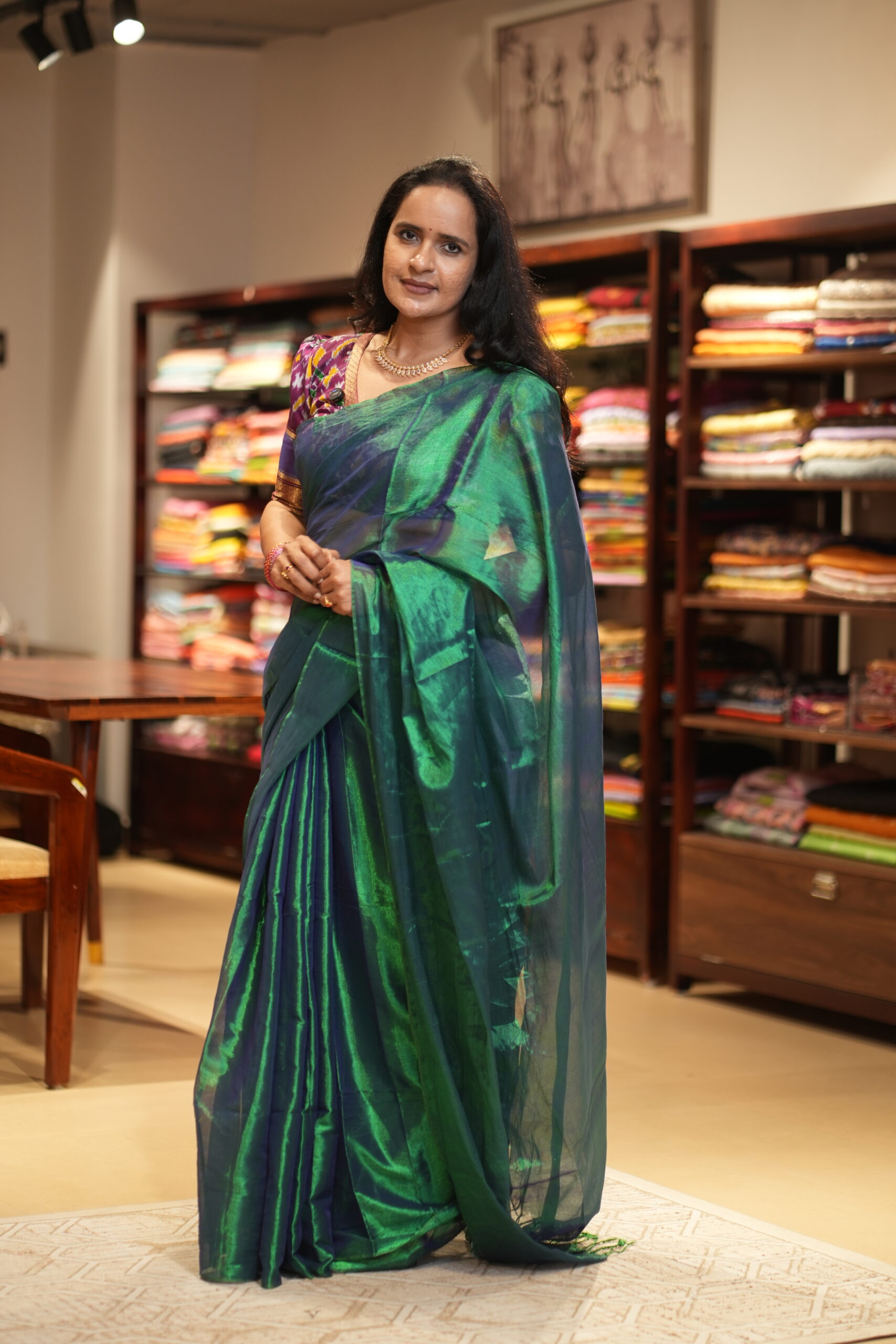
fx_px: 3173
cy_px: 672
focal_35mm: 85
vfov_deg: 23.9
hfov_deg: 16.1
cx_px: 448
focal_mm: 85
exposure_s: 1/160
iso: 320
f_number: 2
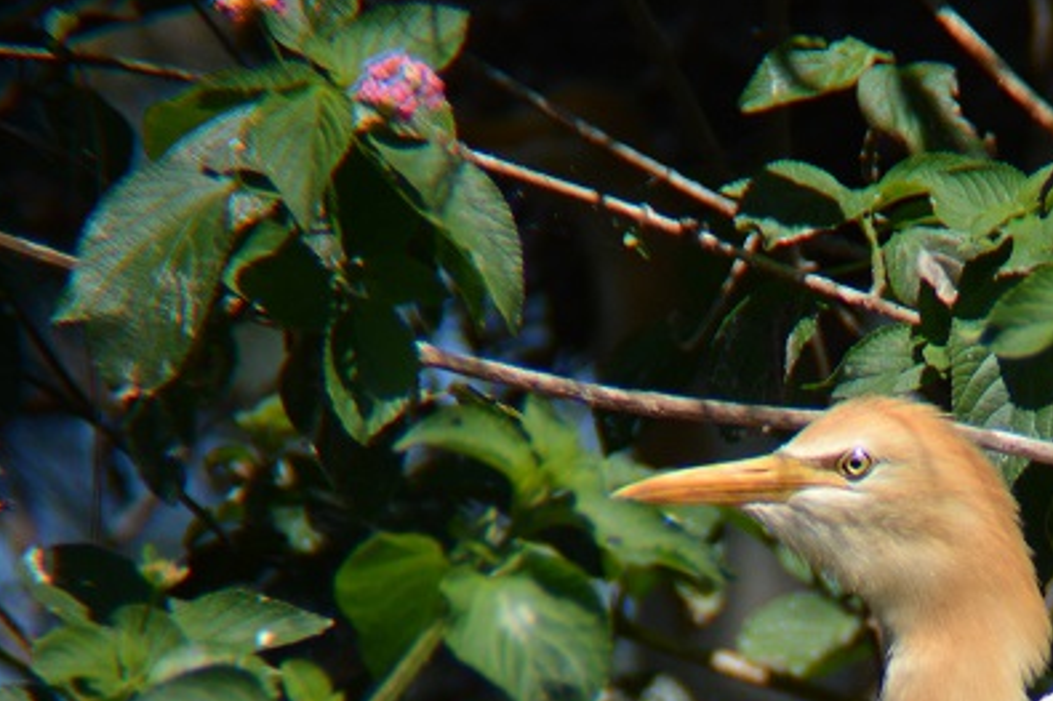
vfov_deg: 1.8
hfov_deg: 2.7
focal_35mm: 759
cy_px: 738
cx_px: 1008
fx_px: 22190
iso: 400
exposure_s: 1/2000
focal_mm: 200
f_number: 7.1
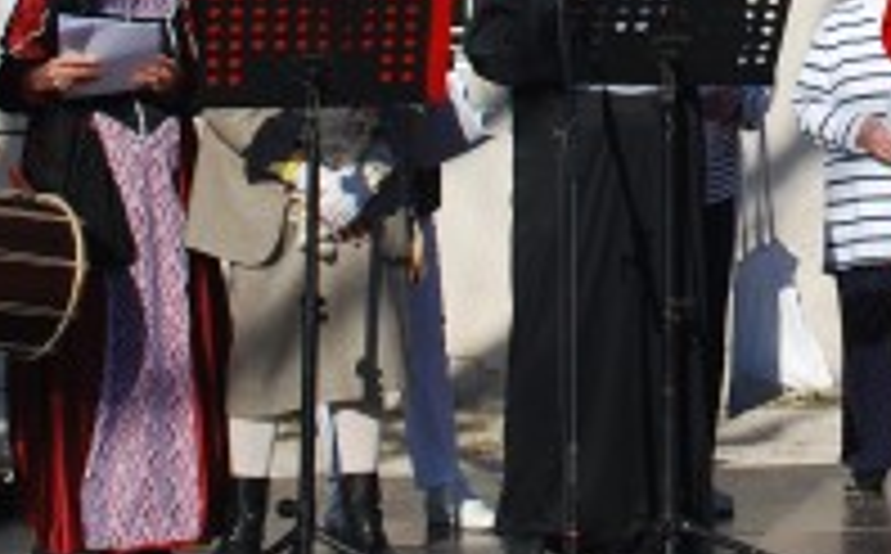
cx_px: 873
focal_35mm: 129
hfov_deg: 15.9
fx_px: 3127
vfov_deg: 9.8
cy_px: -250
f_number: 8
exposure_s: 1/250
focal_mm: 26
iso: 100
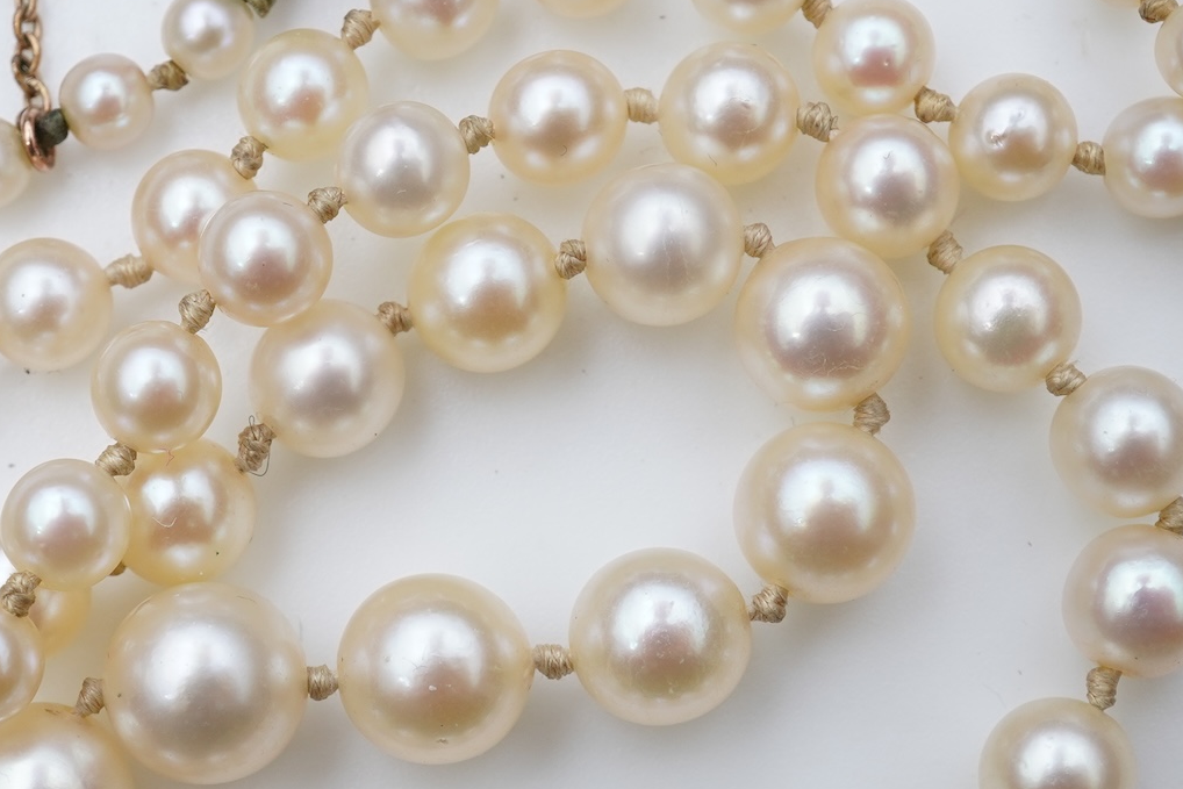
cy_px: 647
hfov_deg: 23.3
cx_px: 411
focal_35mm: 87
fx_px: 2859
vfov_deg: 15.6
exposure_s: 1/125
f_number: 18
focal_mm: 30
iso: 400
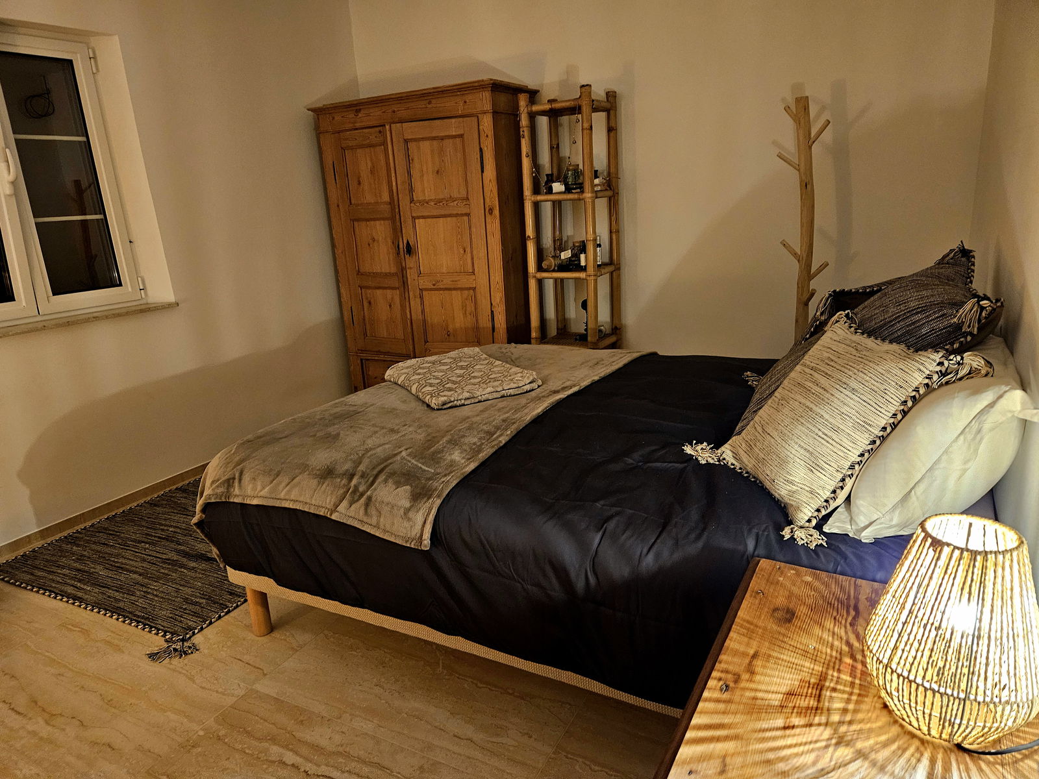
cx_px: 520
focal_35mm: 23
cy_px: 390
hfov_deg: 73.9
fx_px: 690
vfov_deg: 58.9
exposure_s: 1/25
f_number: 1.8
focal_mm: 5.4
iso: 640
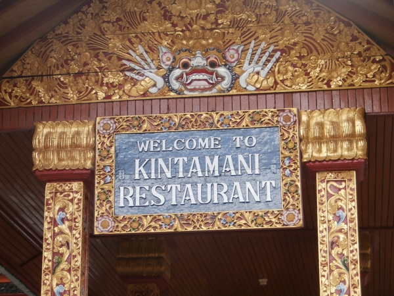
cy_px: 148
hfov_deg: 17.9
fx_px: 1252
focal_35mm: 110
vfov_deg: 13.5
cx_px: 197
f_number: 5.4
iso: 100
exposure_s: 1/80
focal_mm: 19.54
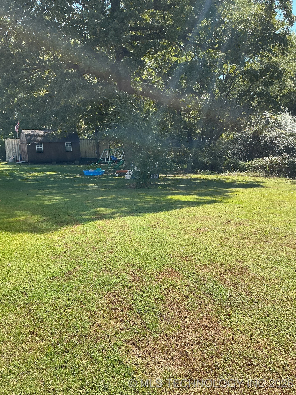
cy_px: 198
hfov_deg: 48.2
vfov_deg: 61.7
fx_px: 331
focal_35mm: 29
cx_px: 148
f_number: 1.8
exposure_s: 1/700
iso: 25
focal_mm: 3
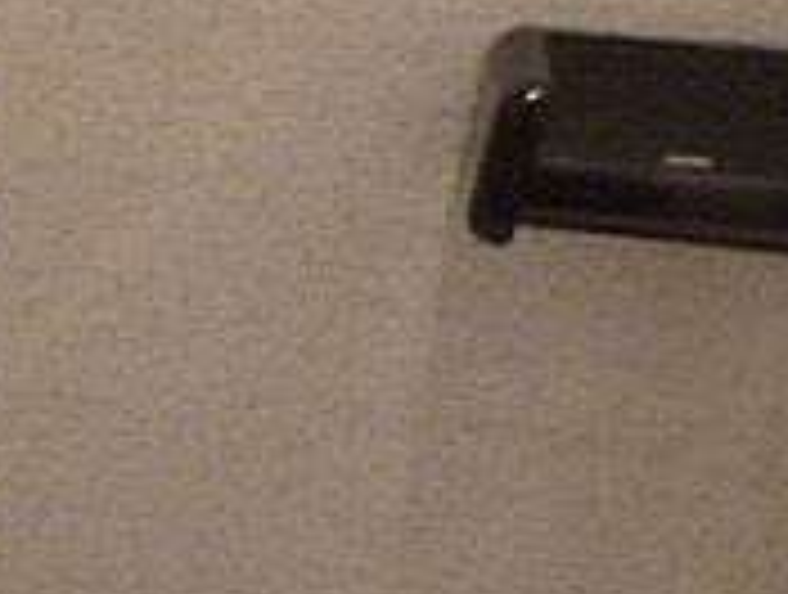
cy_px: 770
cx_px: -351
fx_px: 1665
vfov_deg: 18.8
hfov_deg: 22.5
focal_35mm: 73
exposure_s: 1/30
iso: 800
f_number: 2.8
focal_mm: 3.58
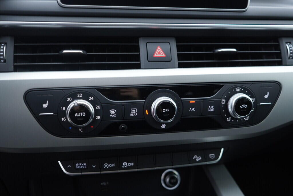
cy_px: 98
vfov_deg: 36.9
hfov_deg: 53.1
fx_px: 293
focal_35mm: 36
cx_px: 146
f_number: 2.8
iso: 200
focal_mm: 24
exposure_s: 1/40
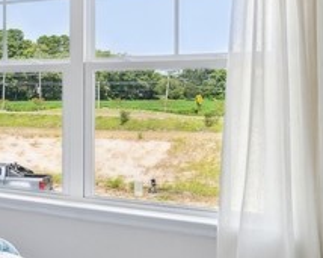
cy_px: 93
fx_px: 592
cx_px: -148
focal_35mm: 62
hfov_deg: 24.5
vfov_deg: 24.5
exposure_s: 1/40
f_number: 7.1
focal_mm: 13
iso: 160
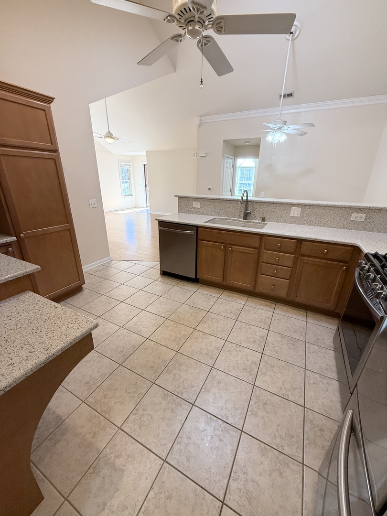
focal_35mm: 14
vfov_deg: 102.1
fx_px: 209
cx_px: 194
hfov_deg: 85.7
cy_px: 258
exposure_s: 1/120
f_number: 2.2
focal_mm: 2.22
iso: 200
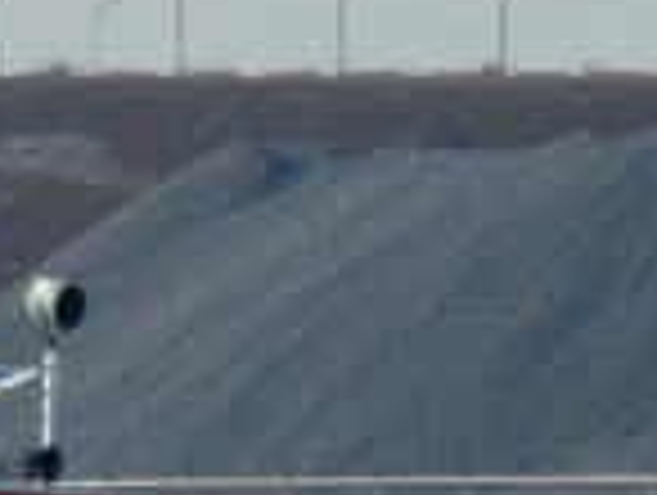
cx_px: -58
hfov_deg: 0.8
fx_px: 48915
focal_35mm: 2573
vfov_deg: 0.6
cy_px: 598
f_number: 4.9
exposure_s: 1/800
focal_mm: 83.8
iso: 140
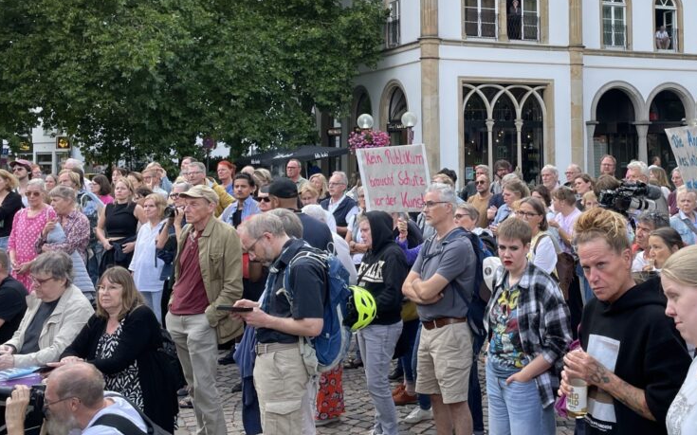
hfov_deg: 43.6
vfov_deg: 28.2
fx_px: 855
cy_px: 118
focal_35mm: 45
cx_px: 475
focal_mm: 4.2
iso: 32
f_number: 1.6
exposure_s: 1/590
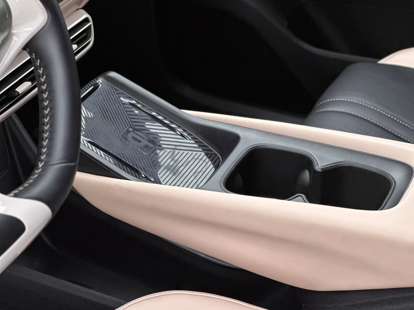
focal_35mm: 77
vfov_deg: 19.1
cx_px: 207
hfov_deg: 25.3
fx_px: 921
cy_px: 155
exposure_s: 1/100
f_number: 2.8
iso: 160
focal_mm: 9
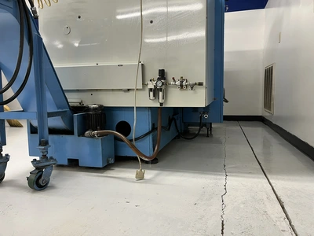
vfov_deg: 53.1
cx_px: 157
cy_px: 118
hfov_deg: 67.3
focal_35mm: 26
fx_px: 236
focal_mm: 5.1
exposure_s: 1/60
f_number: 1.6
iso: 100
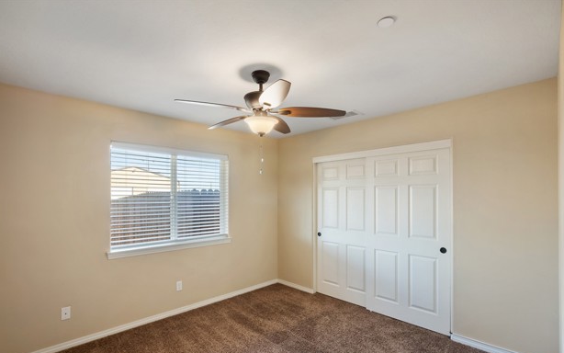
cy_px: 194
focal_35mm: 17
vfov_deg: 67.9
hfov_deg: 94.3
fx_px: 261
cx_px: 272
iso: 100
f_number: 22
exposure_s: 4
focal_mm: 16
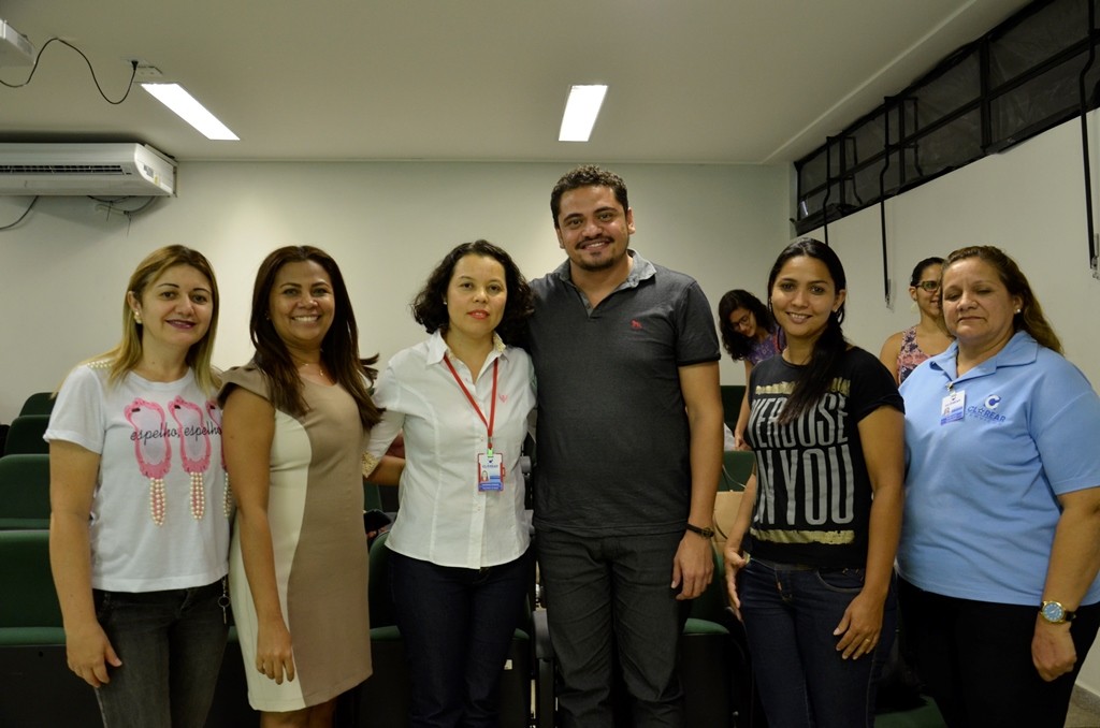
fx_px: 960
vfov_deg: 41.5
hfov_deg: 59.6
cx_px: 550
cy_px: 364
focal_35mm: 32
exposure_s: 1/50
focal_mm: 21
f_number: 3.8
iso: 800
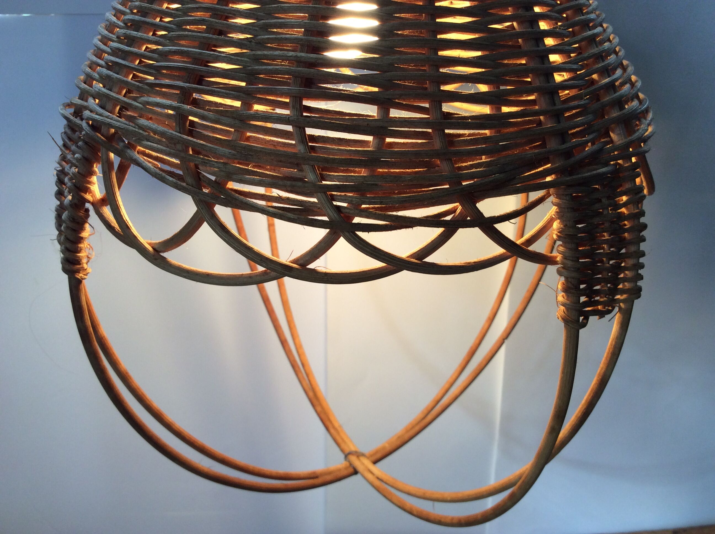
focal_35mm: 32
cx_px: 358
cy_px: 267
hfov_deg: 56.9
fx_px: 660
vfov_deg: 44.1
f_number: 2.4
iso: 50
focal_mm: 3.3
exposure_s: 1/50
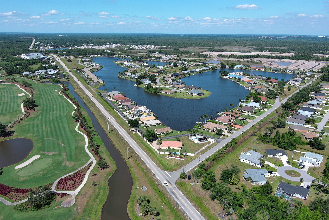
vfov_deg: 45.0
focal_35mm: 29
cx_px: 164
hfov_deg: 63.7
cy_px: 110
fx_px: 265
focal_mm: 10.57
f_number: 2.8
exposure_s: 1/385
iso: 100
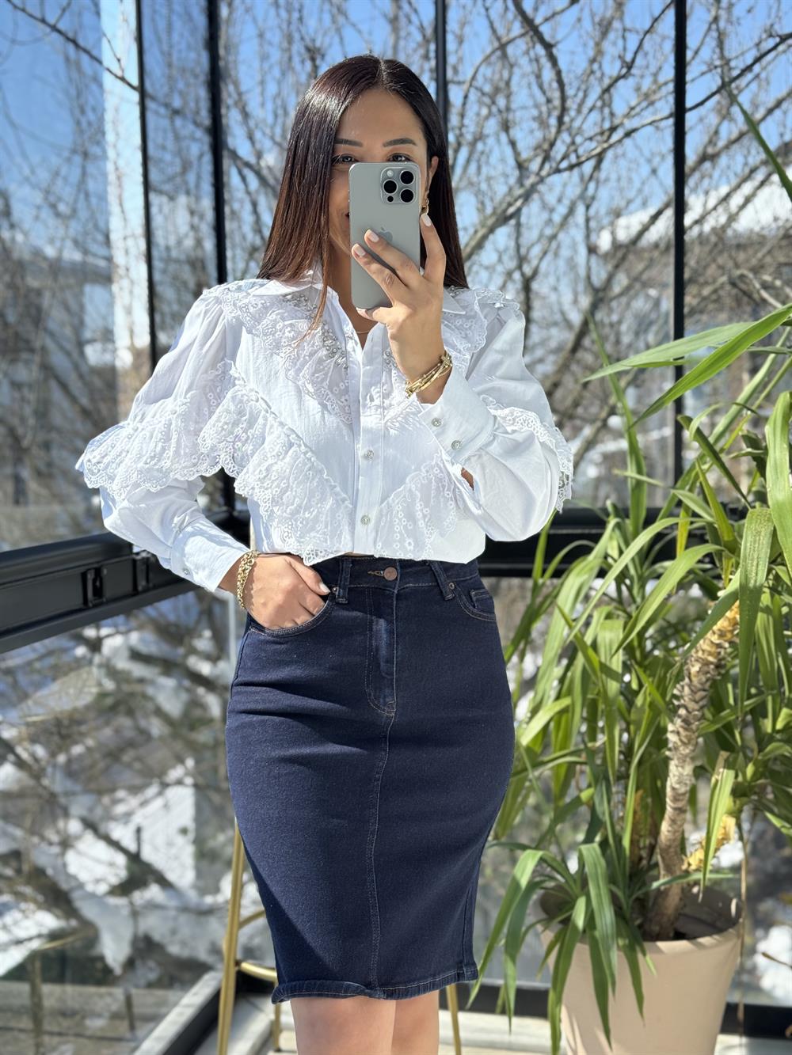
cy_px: 528
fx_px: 1464
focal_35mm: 48
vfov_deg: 39.7
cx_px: 396
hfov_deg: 30.3
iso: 64
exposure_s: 1/1043
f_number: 1.78
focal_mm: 6.76
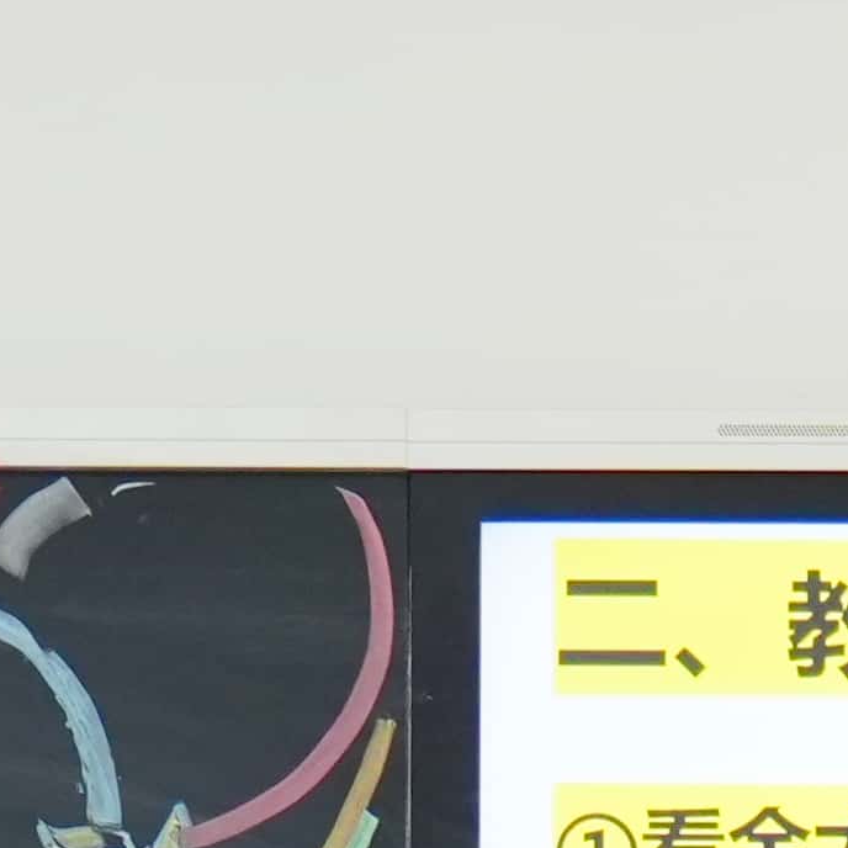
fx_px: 11751
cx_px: 2138
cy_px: 2005
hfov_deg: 4.0
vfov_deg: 4.1
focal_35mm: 424
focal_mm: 49
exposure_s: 1/125
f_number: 4.5
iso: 1250
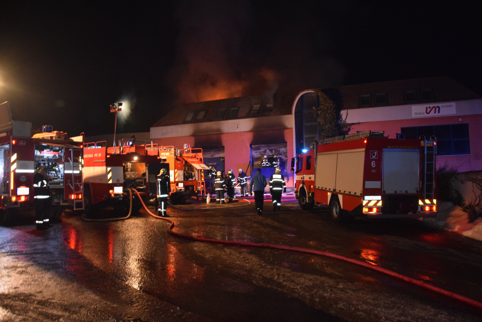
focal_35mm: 27
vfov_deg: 48.0
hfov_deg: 67.4
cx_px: 241
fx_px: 362
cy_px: 161
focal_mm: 18
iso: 3200
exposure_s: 1/20
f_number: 3.5
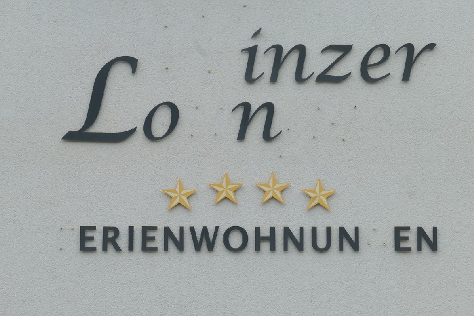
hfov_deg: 18.6
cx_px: 237
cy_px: 158
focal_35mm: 110
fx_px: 1448
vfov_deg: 12.5
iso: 125
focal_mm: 40.3
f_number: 8
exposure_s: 1/160
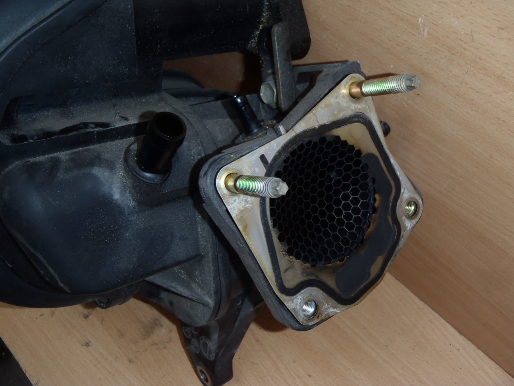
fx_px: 564
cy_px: 193
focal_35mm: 38
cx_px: 257
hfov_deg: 49.0
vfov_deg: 37.7
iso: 100
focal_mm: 6.83
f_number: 4.6
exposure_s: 1/40
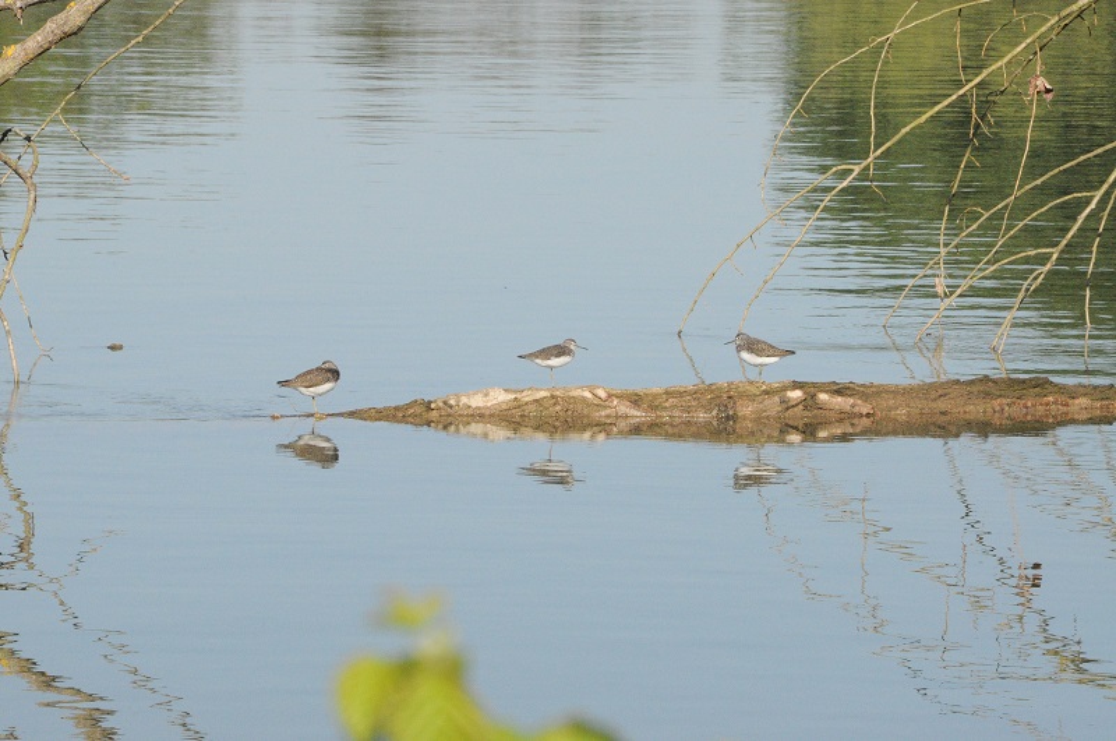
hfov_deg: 6.9
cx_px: 558
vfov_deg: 4.6
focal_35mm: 300
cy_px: 370
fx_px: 9287
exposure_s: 1/500
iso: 1600
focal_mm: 200
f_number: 36
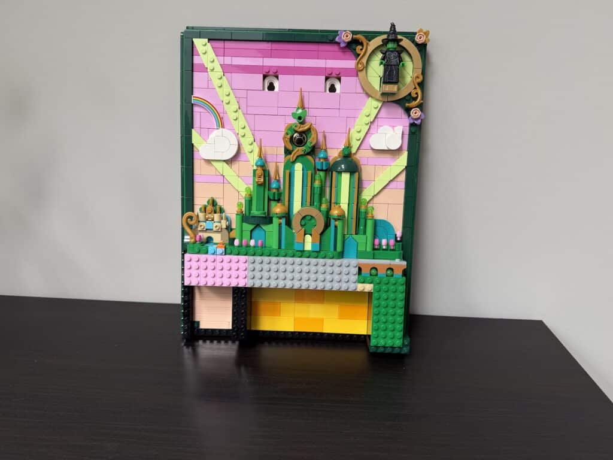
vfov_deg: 56.8
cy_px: 230
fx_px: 425
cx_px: 306
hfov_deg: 71.6
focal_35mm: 24
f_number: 1.78
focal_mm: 6.76
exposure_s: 1/121
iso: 100
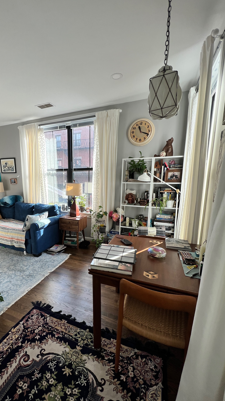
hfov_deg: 69.5
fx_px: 159
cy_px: 209
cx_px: 85
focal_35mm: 15
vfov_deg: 102.9
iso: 50
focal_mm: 1.57
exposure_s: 1/120
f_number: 1.8
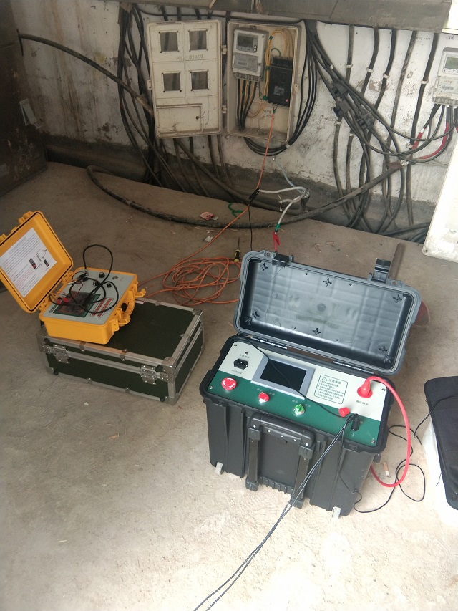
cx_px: 229
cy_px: 306
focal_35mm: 31
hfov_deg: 45.5
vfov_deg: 58.3
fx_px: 547
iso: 250
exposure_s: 1/33.3
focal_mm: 3.69
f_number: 2.2
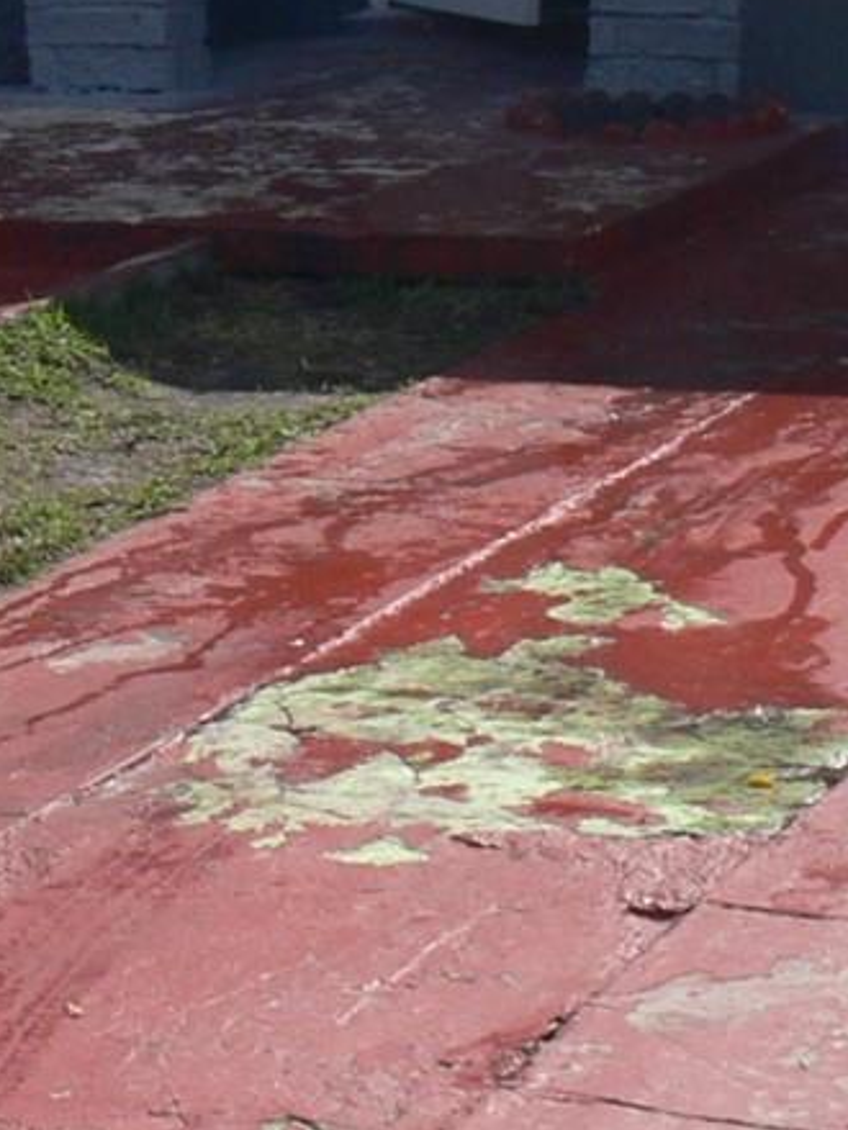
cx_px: -1164
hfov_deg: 8.4
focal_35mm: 163
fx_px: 5324
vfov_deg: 12.1
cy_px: 190
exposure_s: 1/400
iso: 80
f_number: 5.6
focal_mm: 7.4
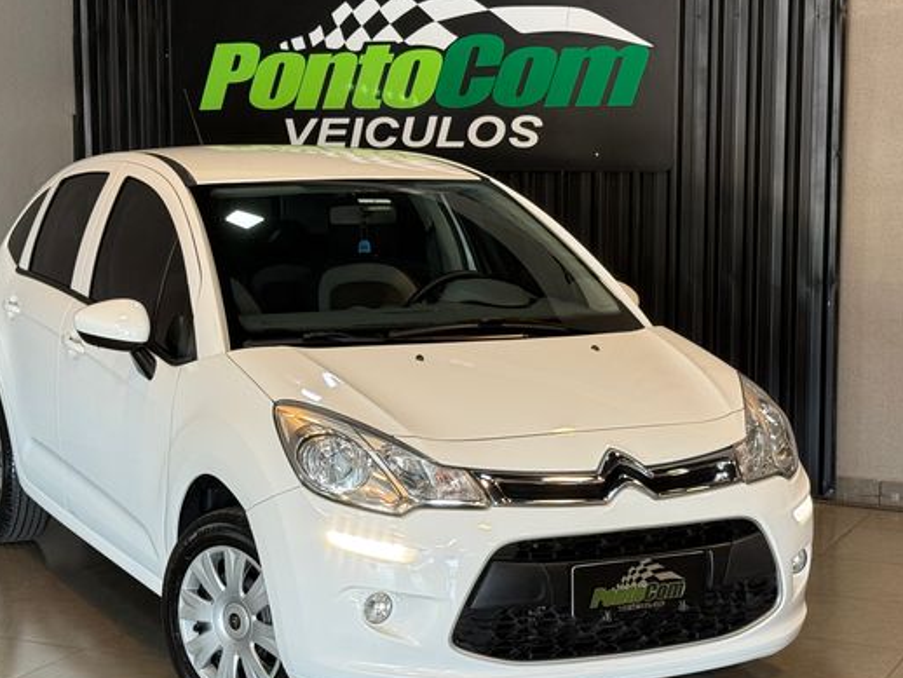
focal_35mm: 75
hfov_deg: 26.0
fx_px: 1957
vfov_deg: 19.7
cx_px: 389
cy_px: 312
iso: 80
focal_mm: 6.76
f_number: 1.78
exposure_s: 1/60
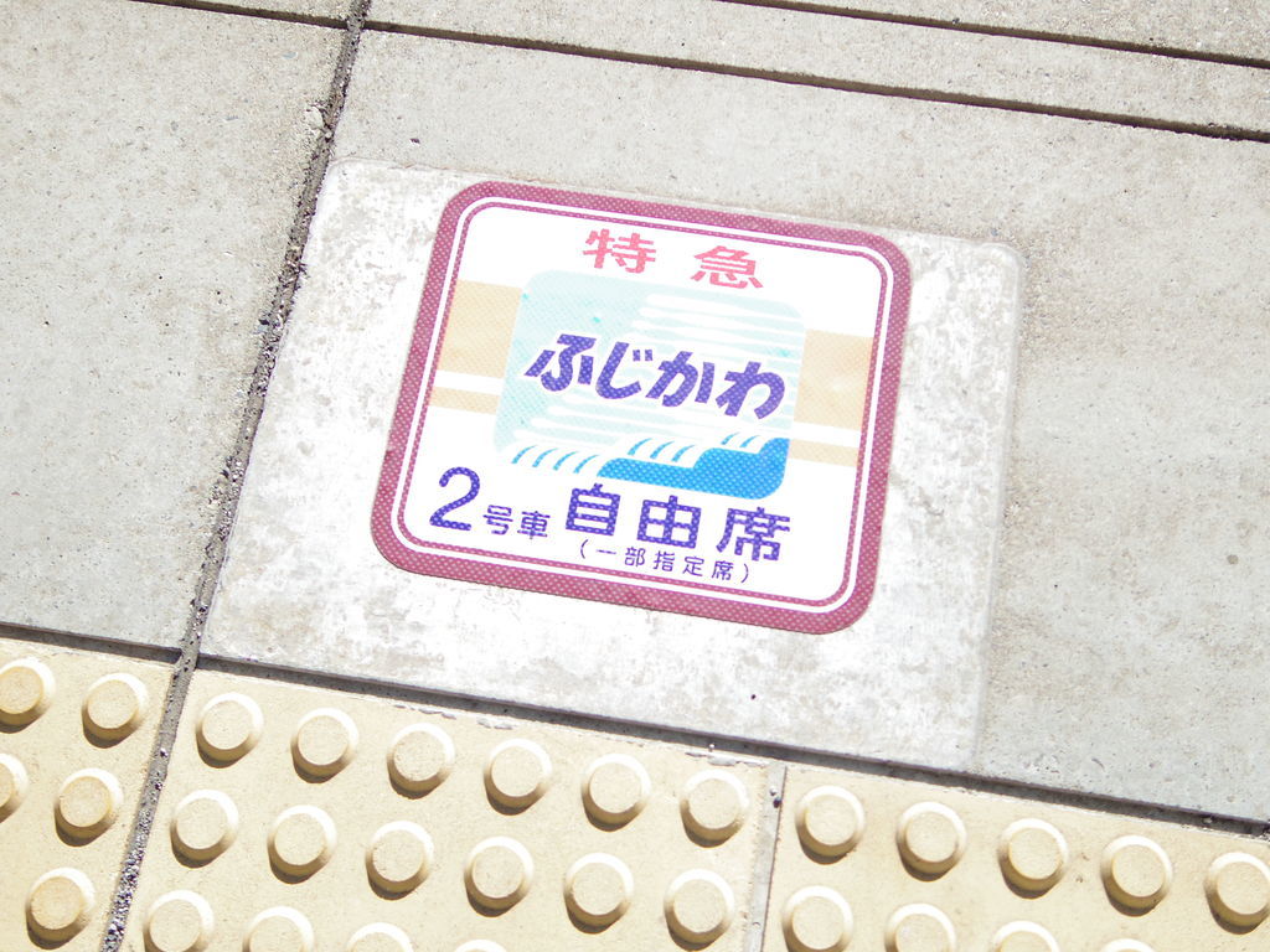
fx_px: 1724
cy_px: 476
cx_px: 635
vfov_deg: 30.9
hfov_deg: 40.4
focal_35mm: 47
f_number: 1.9
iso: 125
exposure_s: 1/2000
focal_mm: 8.5
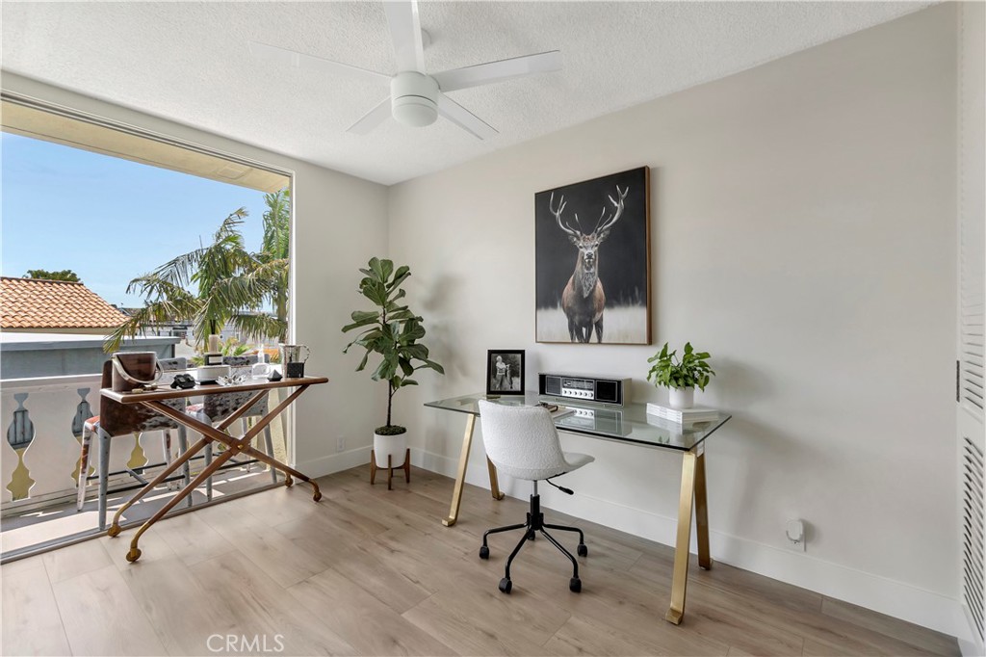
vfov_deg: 77.3
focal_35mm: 15
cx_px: 493
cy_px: 328
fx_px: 411
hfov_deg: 100.4
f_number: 5.6
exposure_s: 1/100
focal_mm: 10
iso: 100
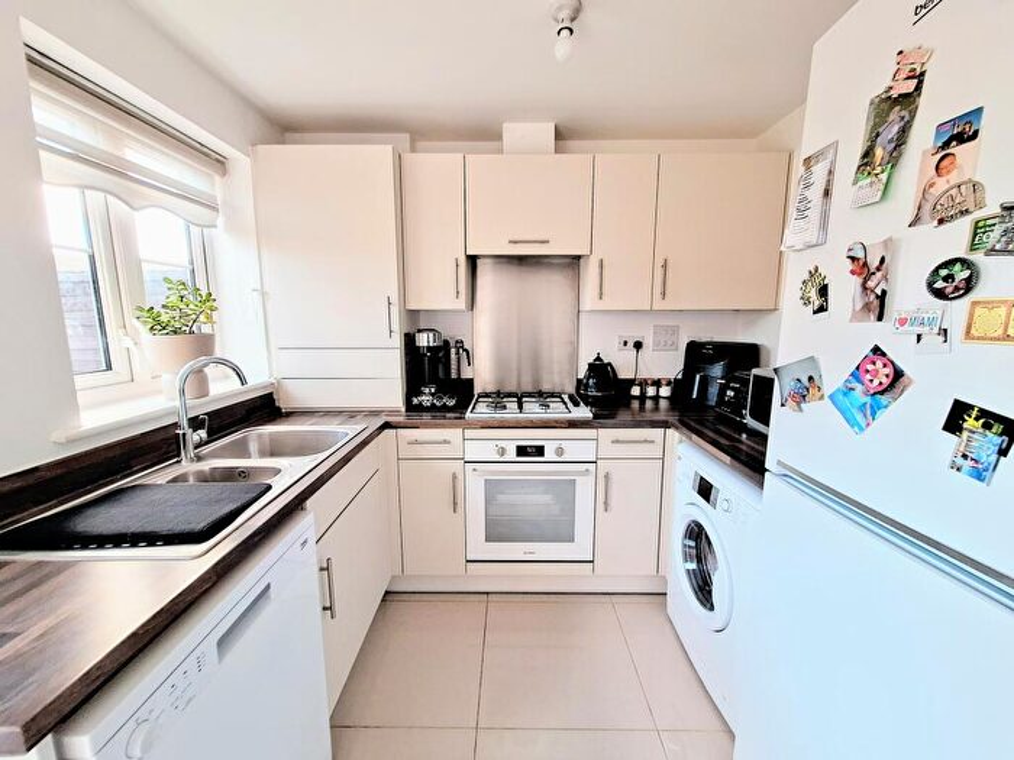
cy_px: 380
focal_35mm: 13
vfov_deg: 89.9
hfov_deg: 106.2
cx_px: 507
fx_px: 381
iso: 125
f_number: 2.2
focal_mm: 1.74
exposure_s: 1/50
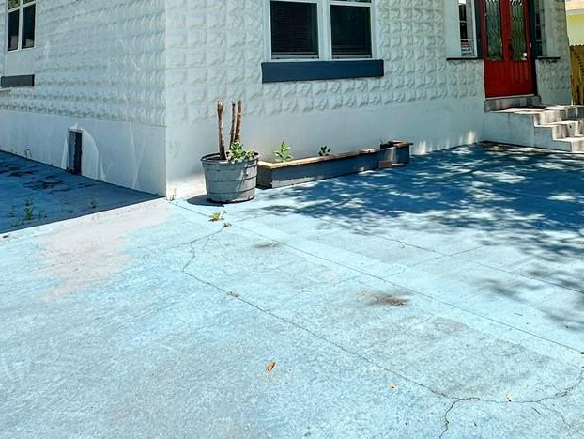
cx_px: 340
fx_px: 608
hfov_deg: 51.1
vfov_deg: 36.1
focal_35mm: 36
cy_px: 8
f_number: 2.2
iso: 40
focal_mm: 2.22
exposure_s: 1/932
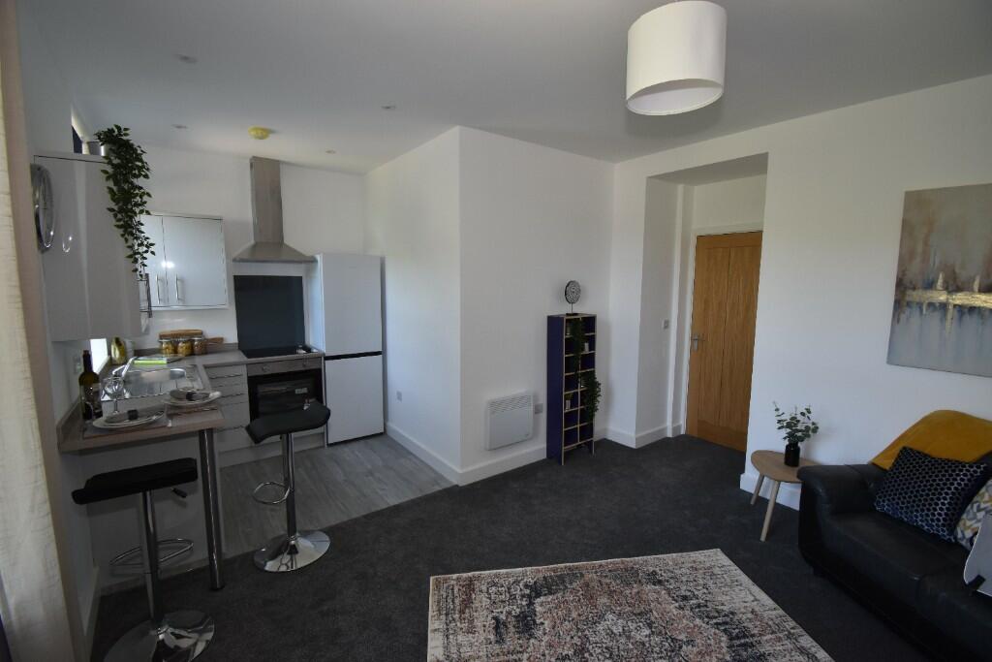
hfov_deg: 100.4
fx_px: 413
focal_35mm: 15
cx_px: 496
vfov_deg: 77.3
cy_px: 331
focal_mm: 10
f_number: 5.6
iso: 400
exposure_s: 1/60
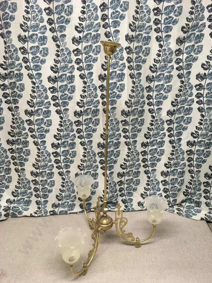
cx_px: 106
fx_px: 237
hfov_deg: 48.2
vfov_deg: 61.7
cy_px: 142
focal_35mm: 29
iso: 100
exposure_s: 1/33
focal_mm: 4.15
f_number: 2.2
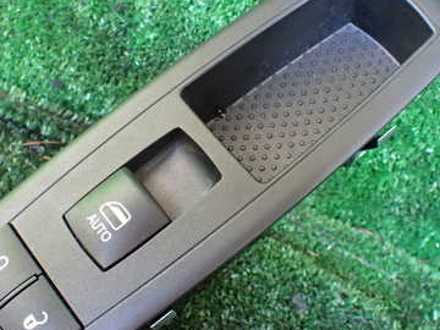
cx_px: 220
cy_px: 154
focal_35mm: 50
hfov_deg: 38.2
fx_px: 636
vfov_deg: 29.1
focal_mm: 5.4
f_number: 2.3
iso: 800
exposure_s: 1/125
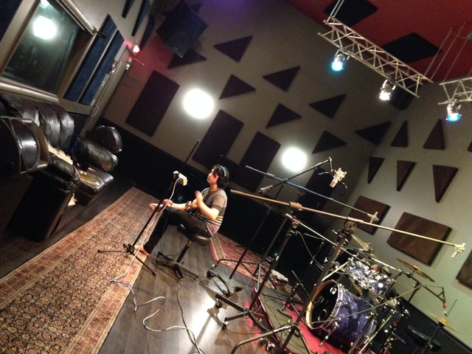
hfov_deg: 55.4
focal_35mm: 33
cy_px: 177
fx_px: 450
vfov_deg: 42.9
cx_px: 236
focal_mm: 4.12
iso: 800
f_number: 2.4
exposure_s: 1/15
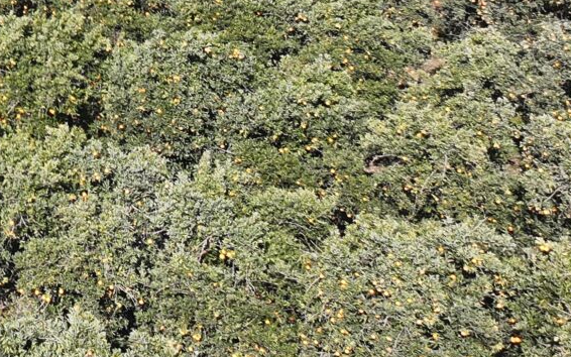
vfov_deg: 10.6
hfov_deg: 15.5
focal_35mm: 115
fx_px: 1790
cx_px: -464
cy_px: -300
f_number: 2.8
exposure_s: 1/1600
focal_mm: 12.29
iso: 100
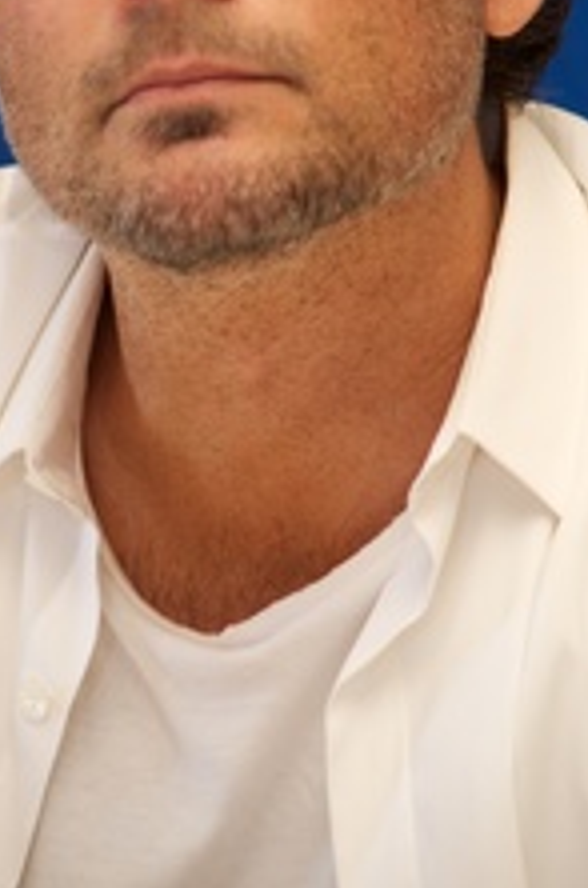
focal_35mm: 361
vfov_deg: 5.7
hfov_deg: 3.8
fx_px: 8886
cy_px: 128
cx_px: 232
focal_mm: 200
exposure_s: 1/60
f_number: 5.6
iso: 800
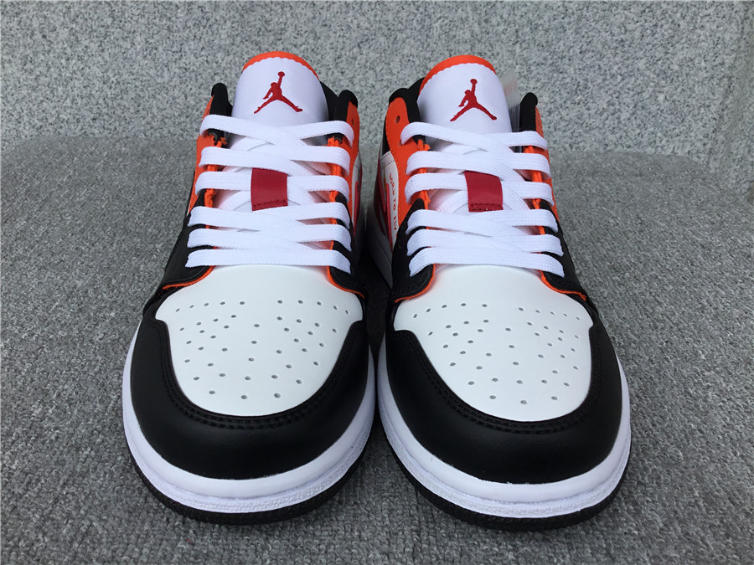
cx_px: 377
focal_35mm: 31
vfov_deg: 45.4
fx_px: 675
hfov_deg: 58.4
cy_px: 282
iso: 25
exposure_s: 1/488
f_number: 2.4
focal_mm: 3.3
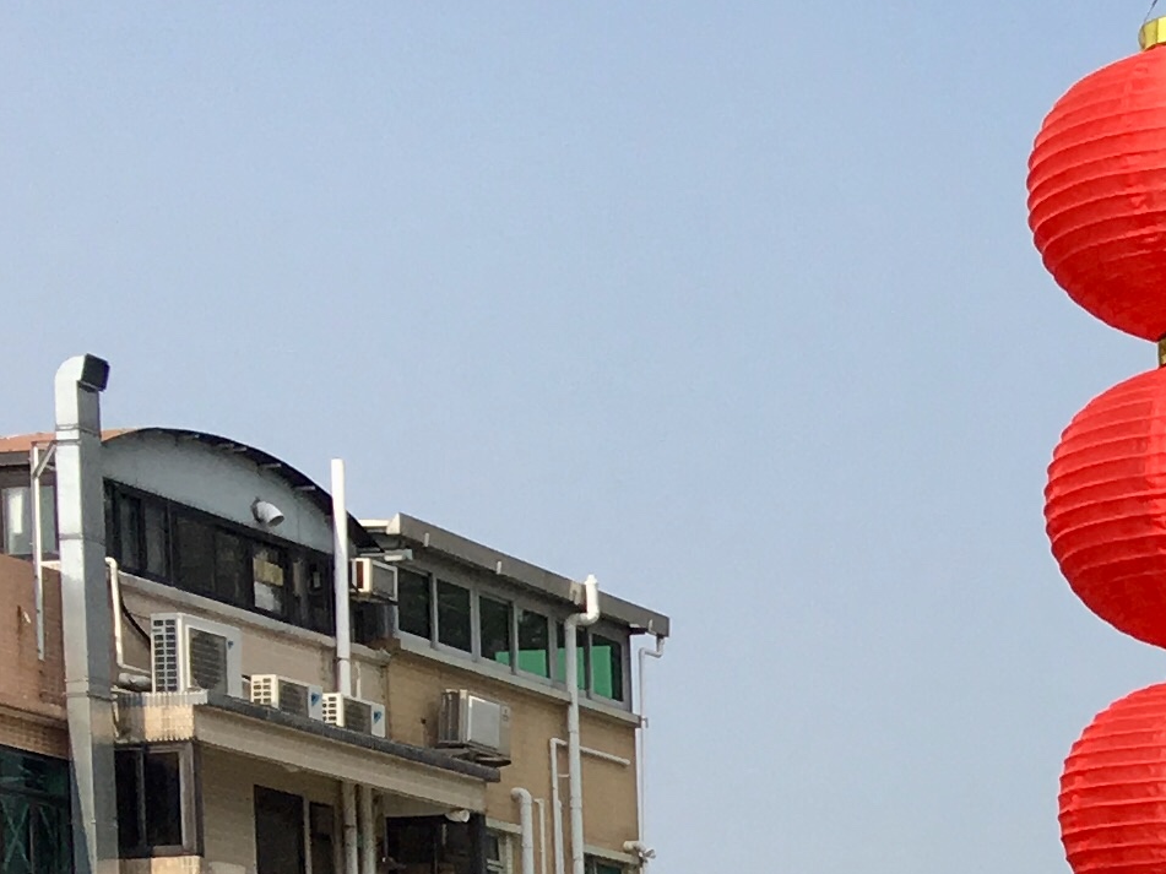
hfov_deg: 14.0
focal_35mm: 123
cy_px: 1558
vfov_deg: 11.2
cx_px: 2196
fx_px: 4143
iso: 25
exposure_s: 1/1570
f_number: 2.2
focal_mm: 4.15
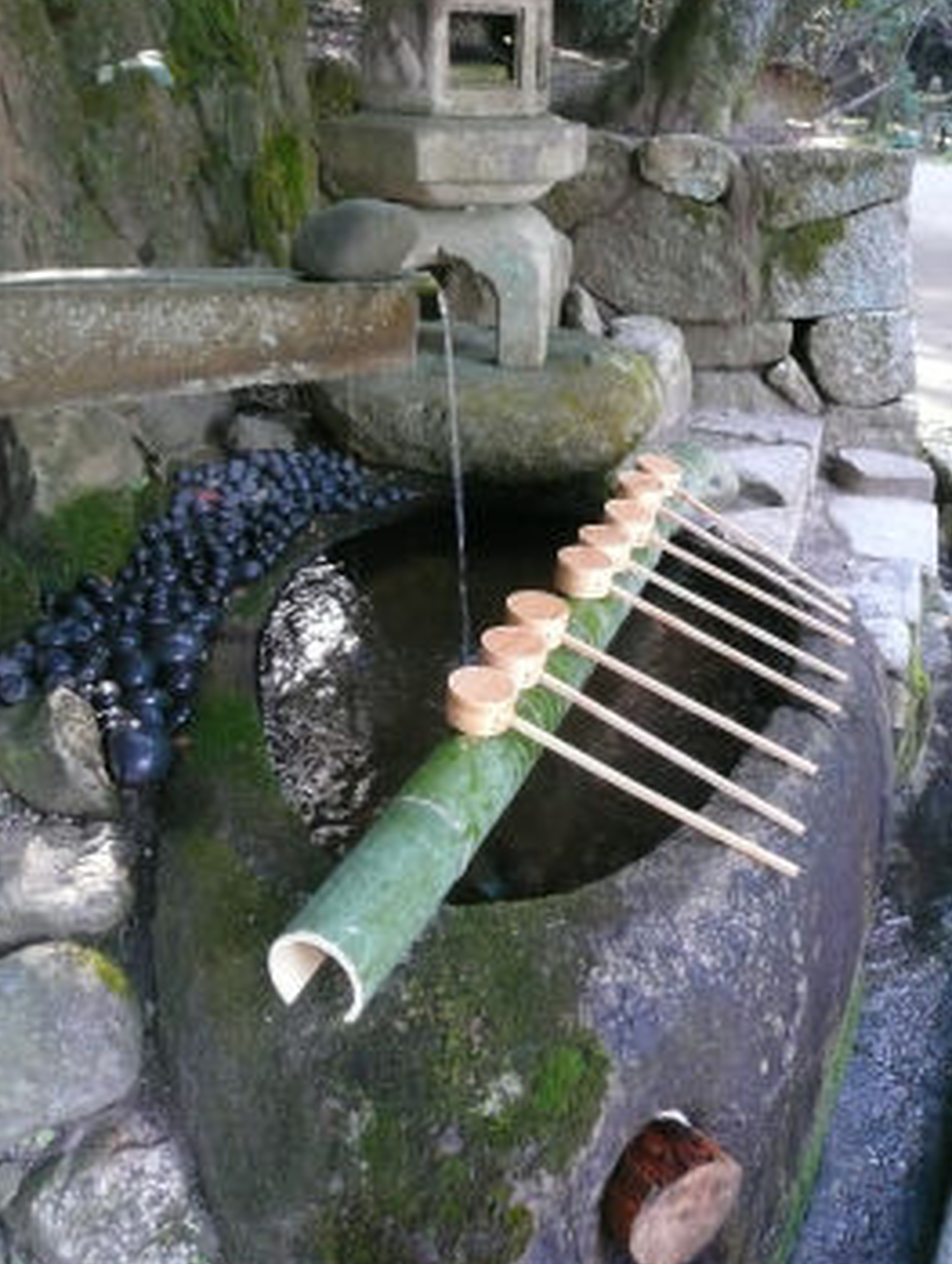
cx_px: 510
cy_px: 614
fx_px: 1170
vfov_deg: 56.7
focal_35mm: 32
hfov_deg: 44.3
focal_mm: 4.6
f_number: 2.8
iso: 320
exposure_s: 1/30
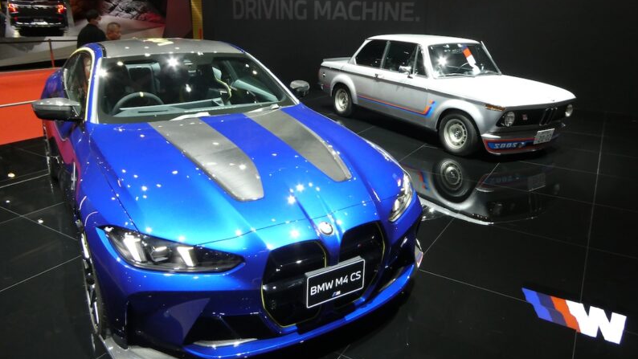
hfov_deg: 69.8
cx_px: 316
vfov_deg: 42.8
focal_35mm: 27
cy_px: 152
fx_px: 457
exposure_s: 1/60
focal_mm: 4.3
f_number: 3.3
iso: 400
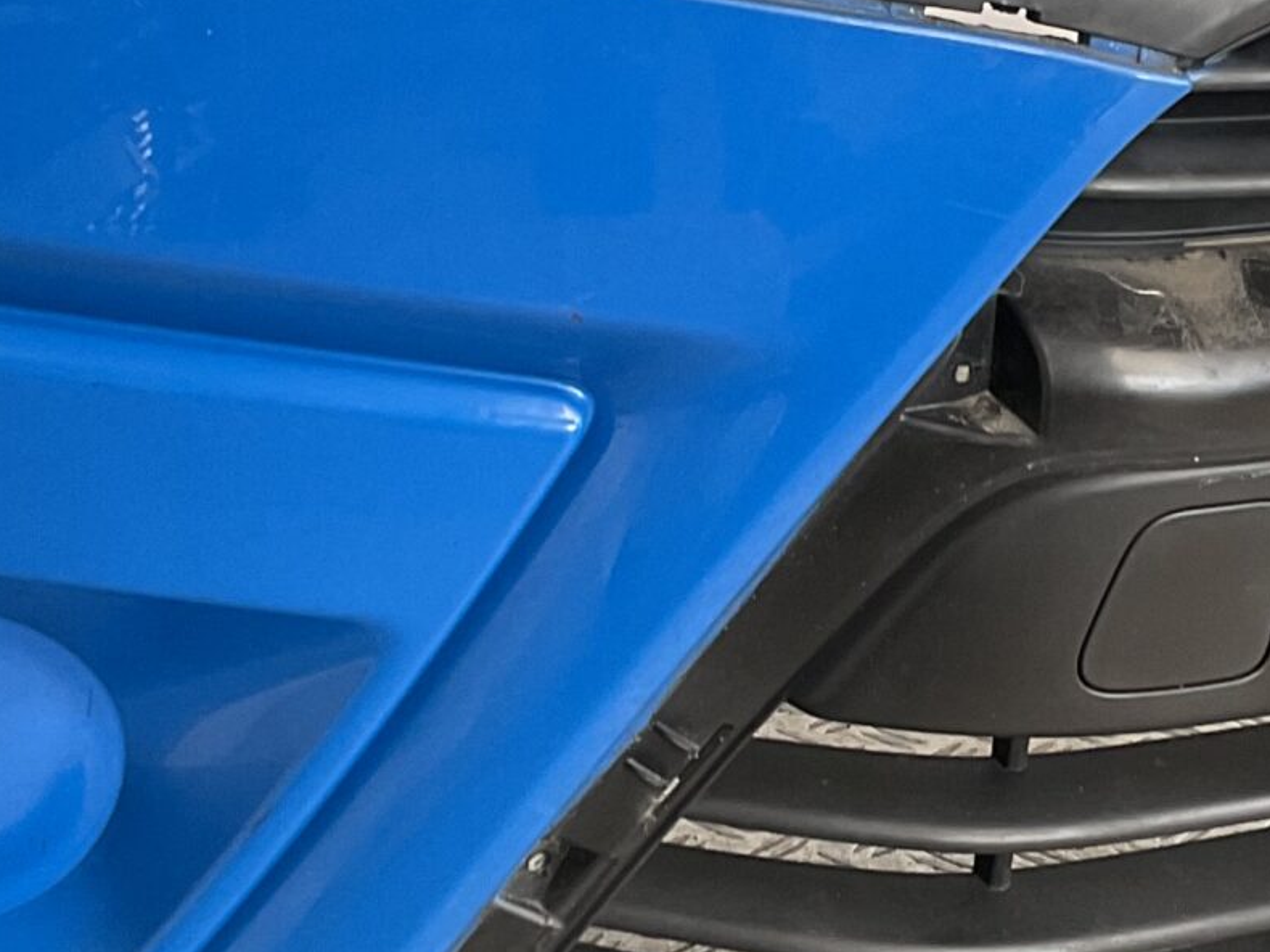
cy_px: 349
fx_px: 3448
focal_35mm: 94
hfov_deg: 20.7
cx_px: 995
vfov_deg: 15.7
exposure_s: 1/50
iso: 40
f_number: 1.8
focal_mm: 3
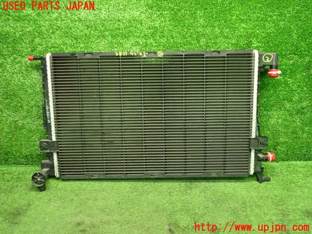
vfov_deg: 46.8
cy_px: 117
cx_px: 156
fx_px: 270
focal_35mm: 30
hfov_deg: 60.0
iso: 400
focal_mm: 5.4
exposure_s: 1/30
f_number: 2.3
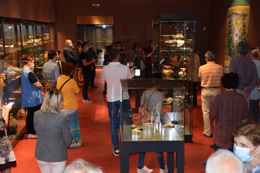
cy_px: 87
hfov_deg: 37.2
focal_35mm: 54
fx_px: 386
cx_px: 132
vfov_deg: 25.3
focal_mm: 35
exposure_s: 1/60
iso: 3200
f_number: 4.2
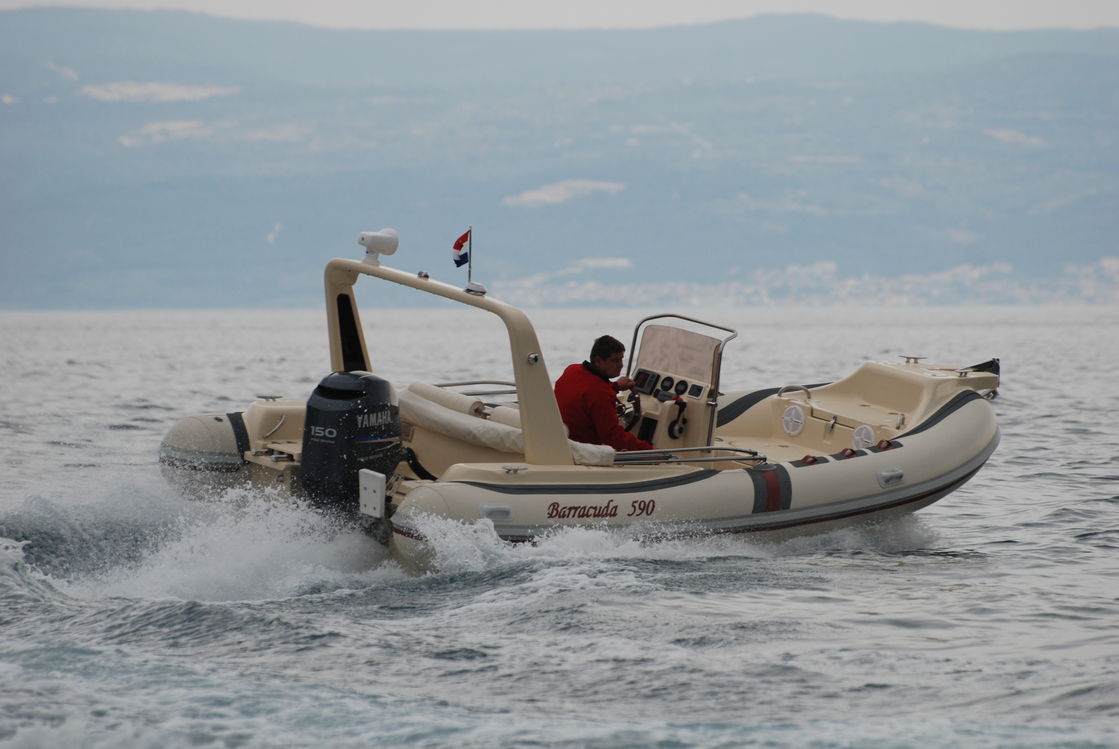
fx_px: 10270
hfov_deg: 6.2
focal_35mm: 330
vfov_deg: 4.2
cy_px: 374
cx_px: 560
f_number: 5.6
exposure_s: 1/800
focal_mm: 220
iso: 200
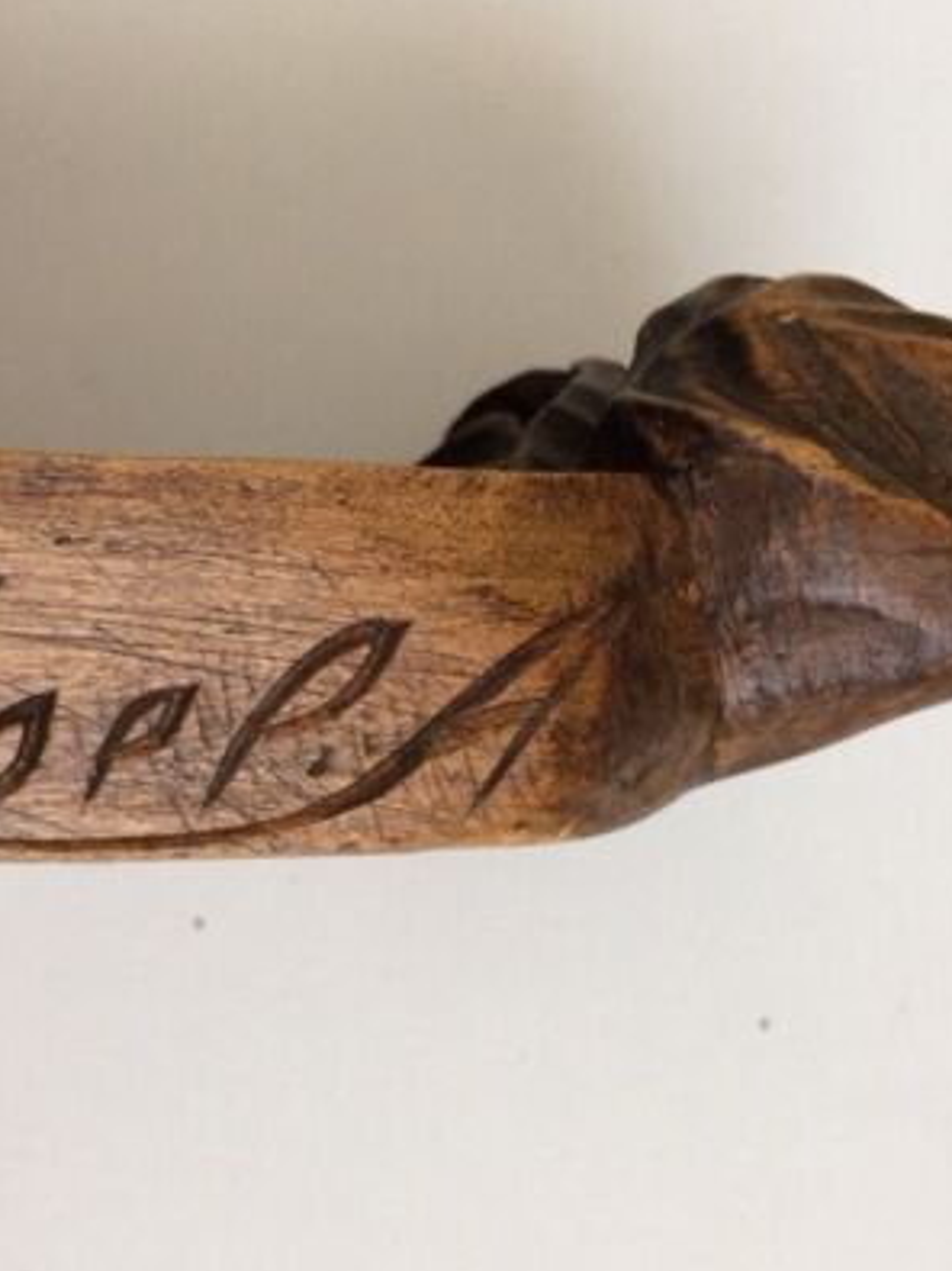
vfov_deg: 40.4
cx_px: 405
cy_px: 705
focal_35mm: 47
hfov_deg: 30.8
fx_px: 1724
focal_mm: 4.15
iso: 200
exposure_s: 1/33
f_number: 2.2
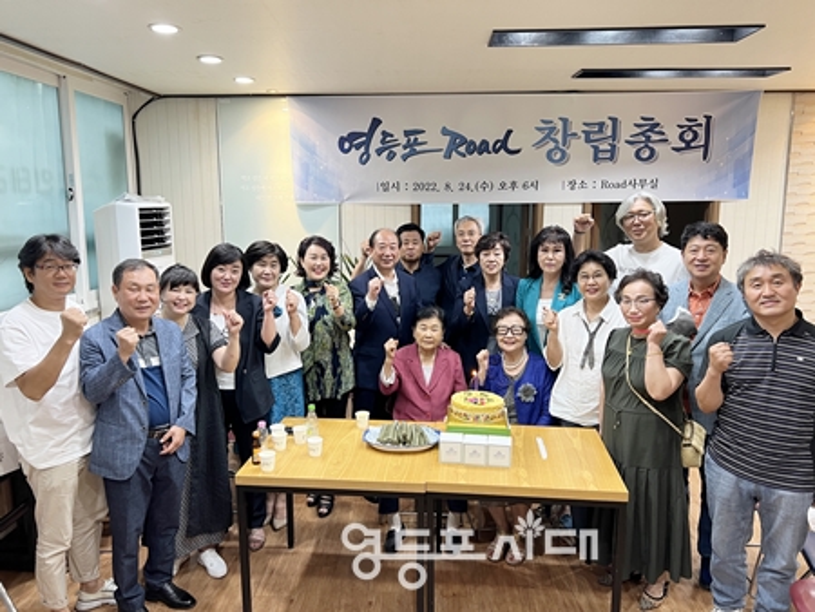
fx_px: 612
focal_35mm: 26
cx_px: 408
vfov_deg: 53.1
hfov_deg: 67.3
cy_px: 306
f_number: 1.5
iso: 160
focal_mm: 5.7
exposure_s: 1/60
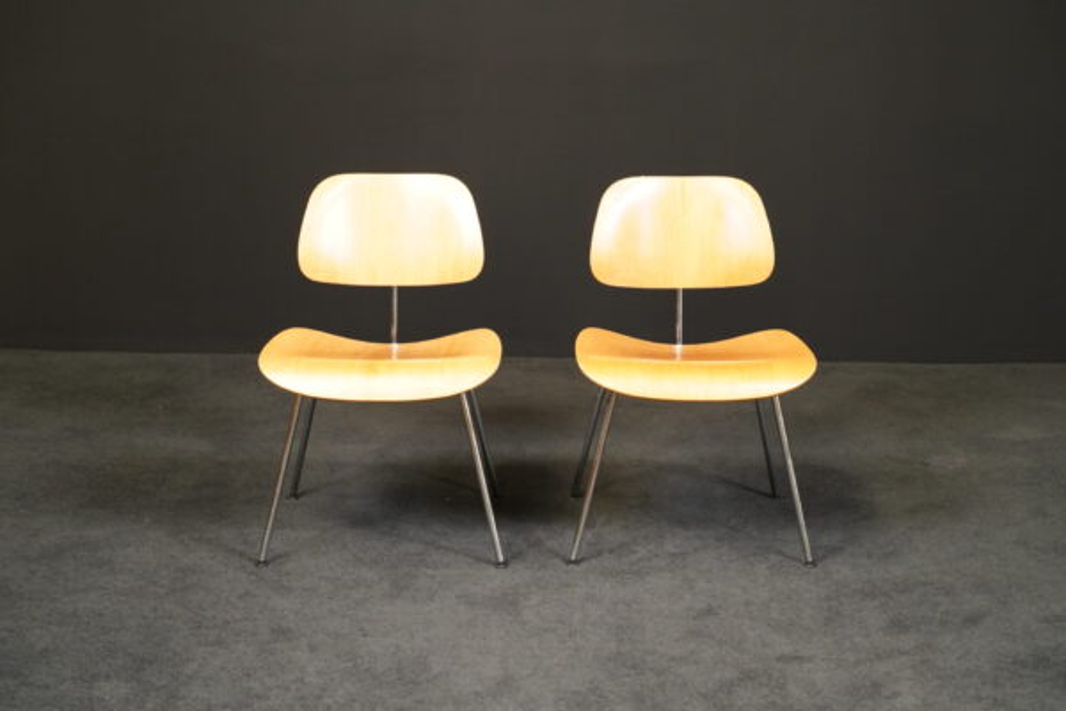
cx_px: 533
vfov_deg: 23.4
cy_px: 356
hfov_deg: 34.5
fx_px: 1717
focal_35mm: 58
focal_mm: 58
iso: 5000
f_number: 7.1
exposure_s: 1/100
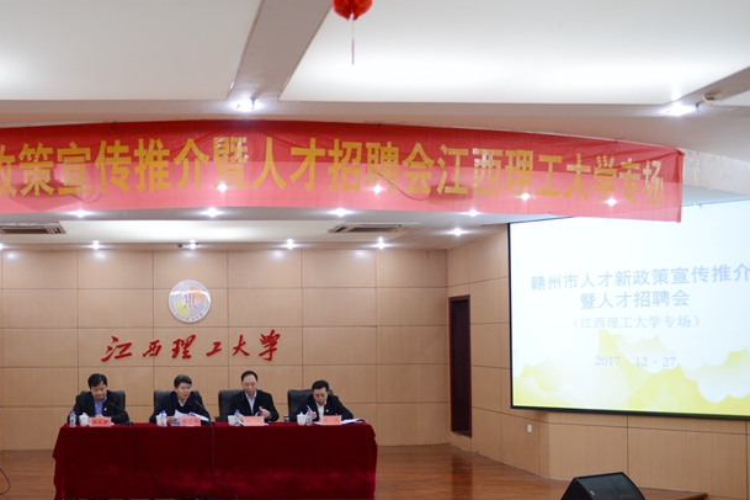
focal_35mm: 46
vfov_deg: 29.1
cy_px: 325
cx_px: 193
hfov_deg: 41.6
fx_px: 958
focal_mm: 28
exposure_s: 1/60
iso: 800
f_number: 2.8
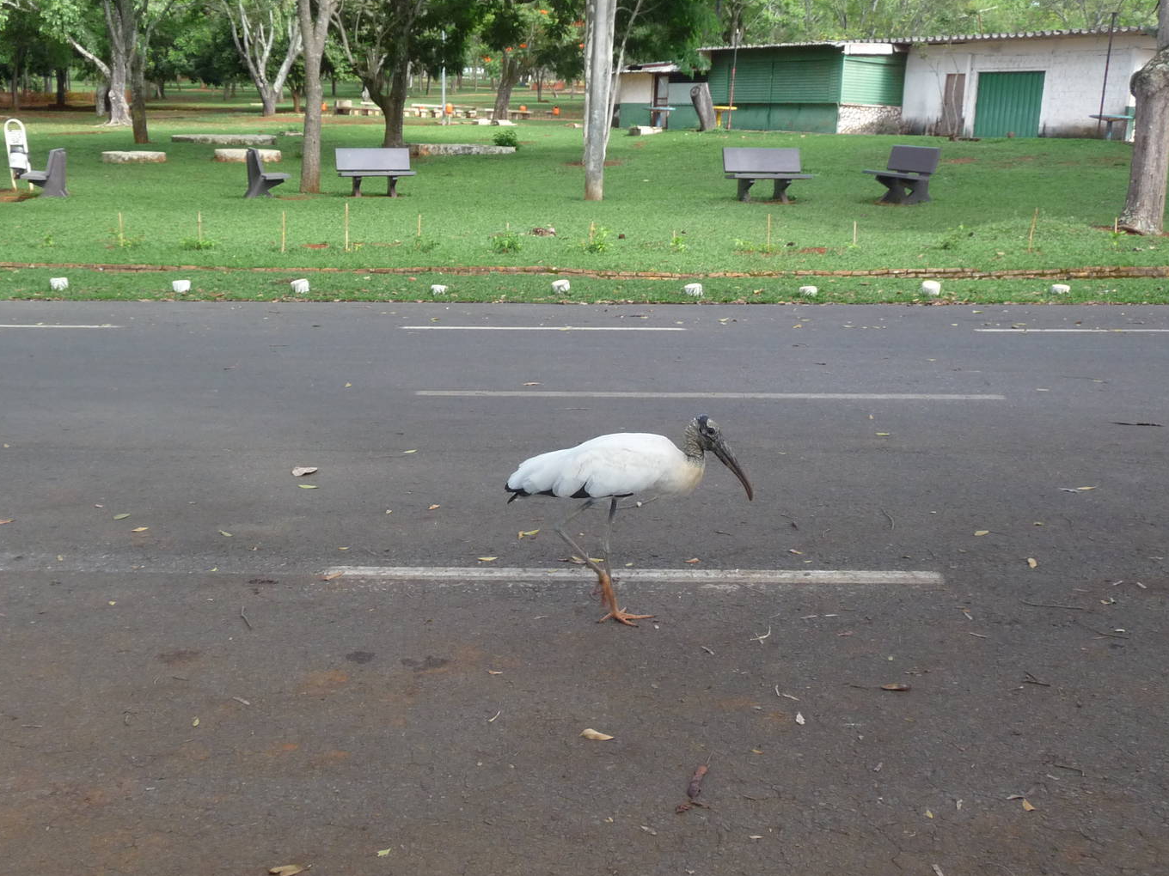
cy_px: 475
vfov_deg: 35.9
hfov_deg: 46.7
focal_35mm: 40
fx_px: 1351
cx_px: 530
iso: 200
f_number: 3.6
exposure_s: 1/200
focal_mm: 5.6
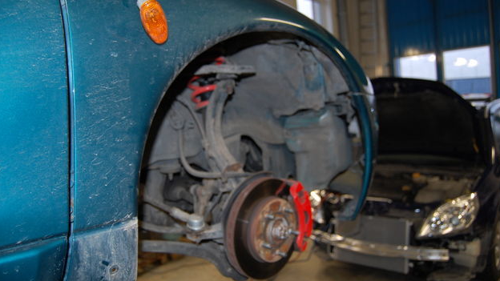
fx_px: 384
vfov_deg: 40.2
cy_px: 138
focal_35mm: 29
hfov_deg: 66.1
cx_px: 253
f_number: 3.5
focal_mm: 18
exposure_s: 1/60
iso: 400
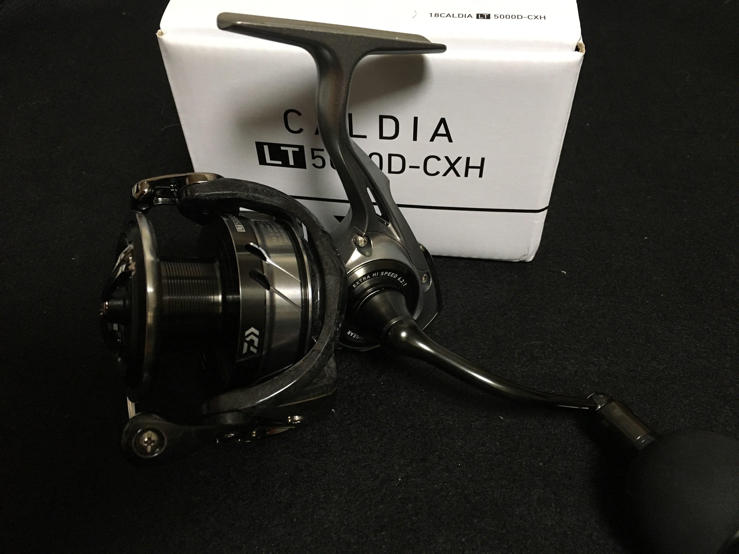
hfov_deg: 61.7
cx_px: 370
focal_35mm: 29
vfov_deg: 48.2
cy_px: 277
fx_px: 619
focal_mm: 4.15
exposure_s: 1/30
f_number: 2.2
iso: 160
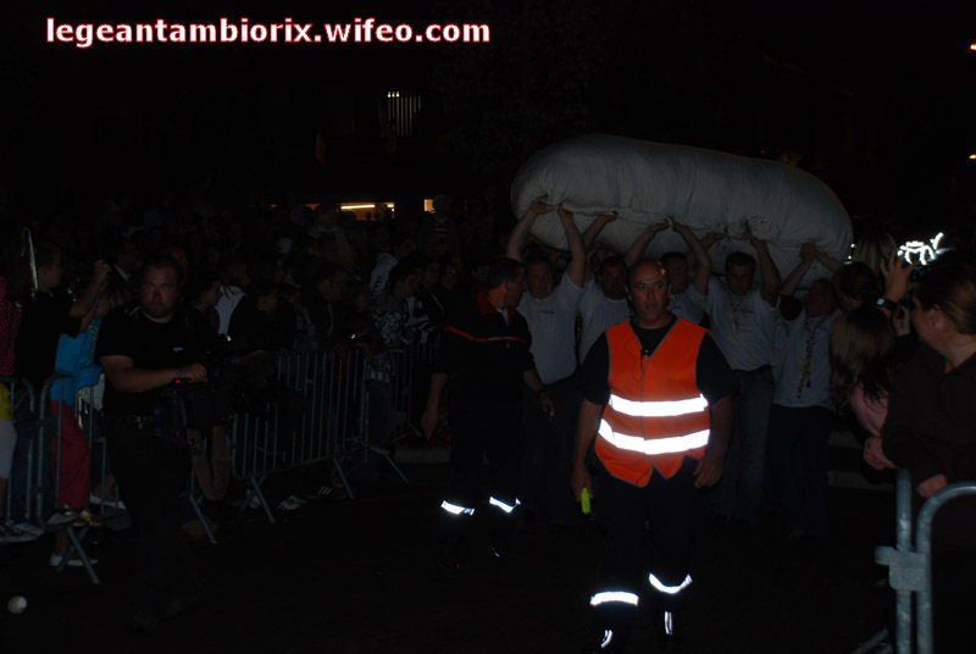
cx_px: 488
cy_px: 327
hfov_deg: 37.8
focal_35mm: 52
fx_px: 1425
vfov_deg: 25.8
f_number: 4.5
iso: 200
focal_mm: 35
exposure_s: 1/60
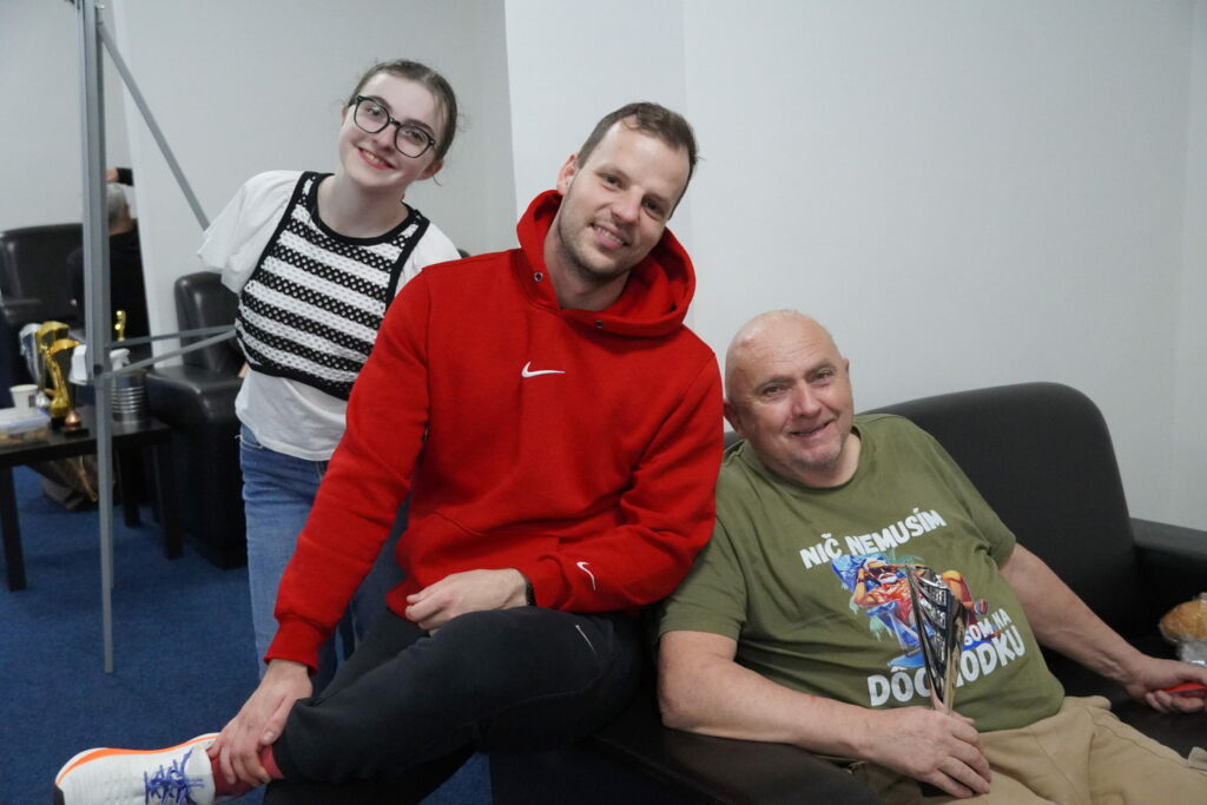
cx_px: 604
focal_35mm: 46
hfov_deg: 42.3
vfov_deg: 29.0
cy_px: 402
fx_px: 1559
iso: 6400
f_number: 4.5
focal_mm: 31
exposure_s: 1/100
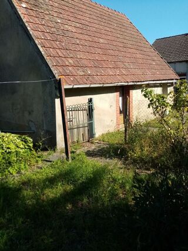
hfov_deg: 53.0
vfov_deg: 67.3
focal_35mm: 26
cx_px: 94
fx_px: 188
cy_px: 126
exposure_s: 1/998
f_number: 1.8
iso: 100
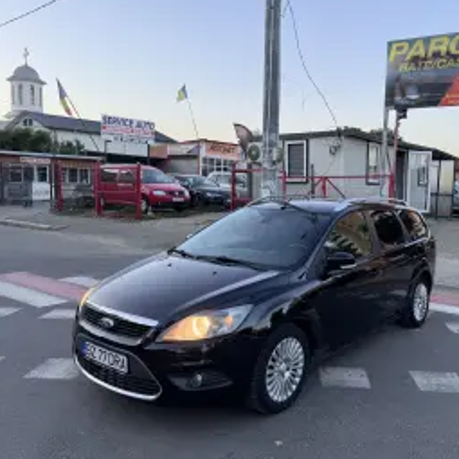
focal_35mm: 30
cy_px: 232
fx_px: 450
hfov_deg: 53.1
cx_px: 301
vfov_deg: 54.0
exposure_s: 1/121
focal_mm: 6.76
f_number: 1.78
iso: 64
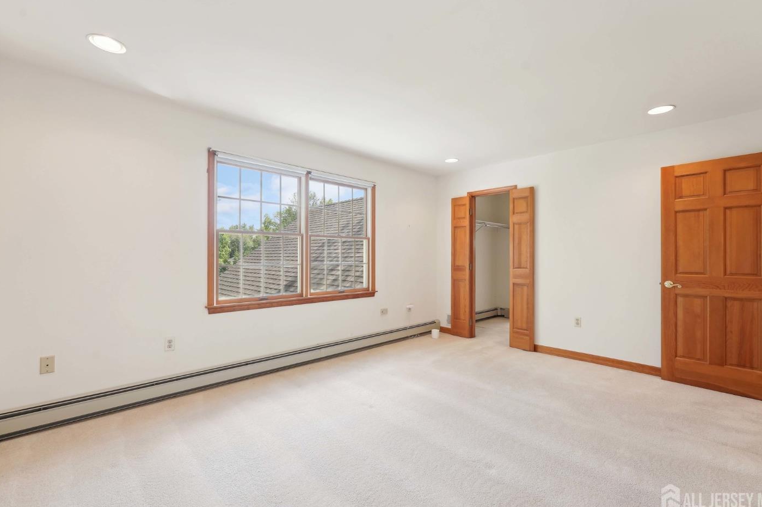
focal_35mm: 15
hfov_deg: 100.4
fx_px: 317
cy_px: 252
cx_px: 388
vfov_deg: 77.3
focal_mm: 14
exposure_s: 1/80
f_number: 8
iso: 500
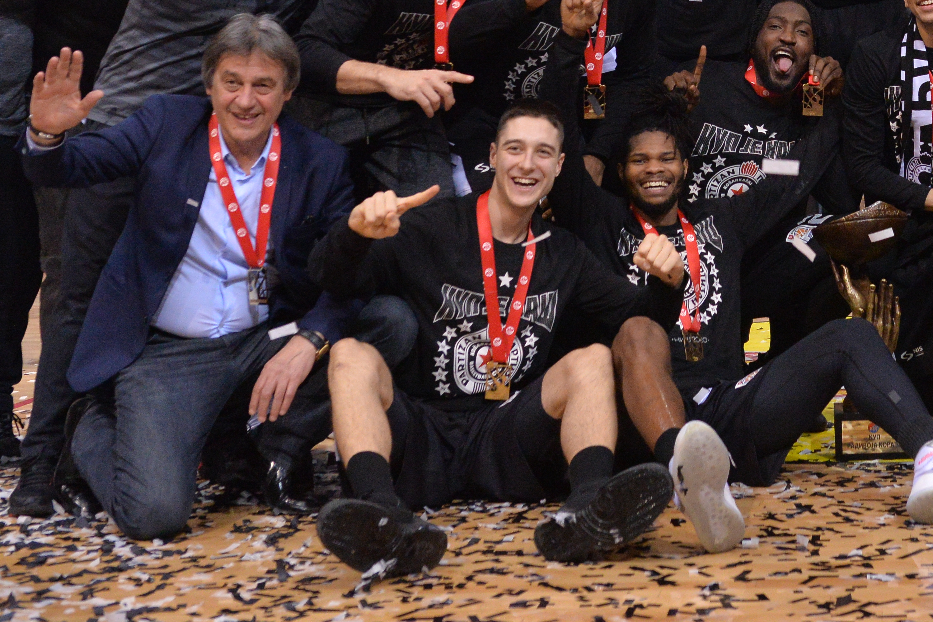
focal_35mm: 81
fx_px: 2100
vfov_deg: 16.3
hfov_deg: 24.3
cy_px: -77
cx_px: 852
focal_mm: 35
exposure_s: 1/640
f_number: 4
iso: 2000
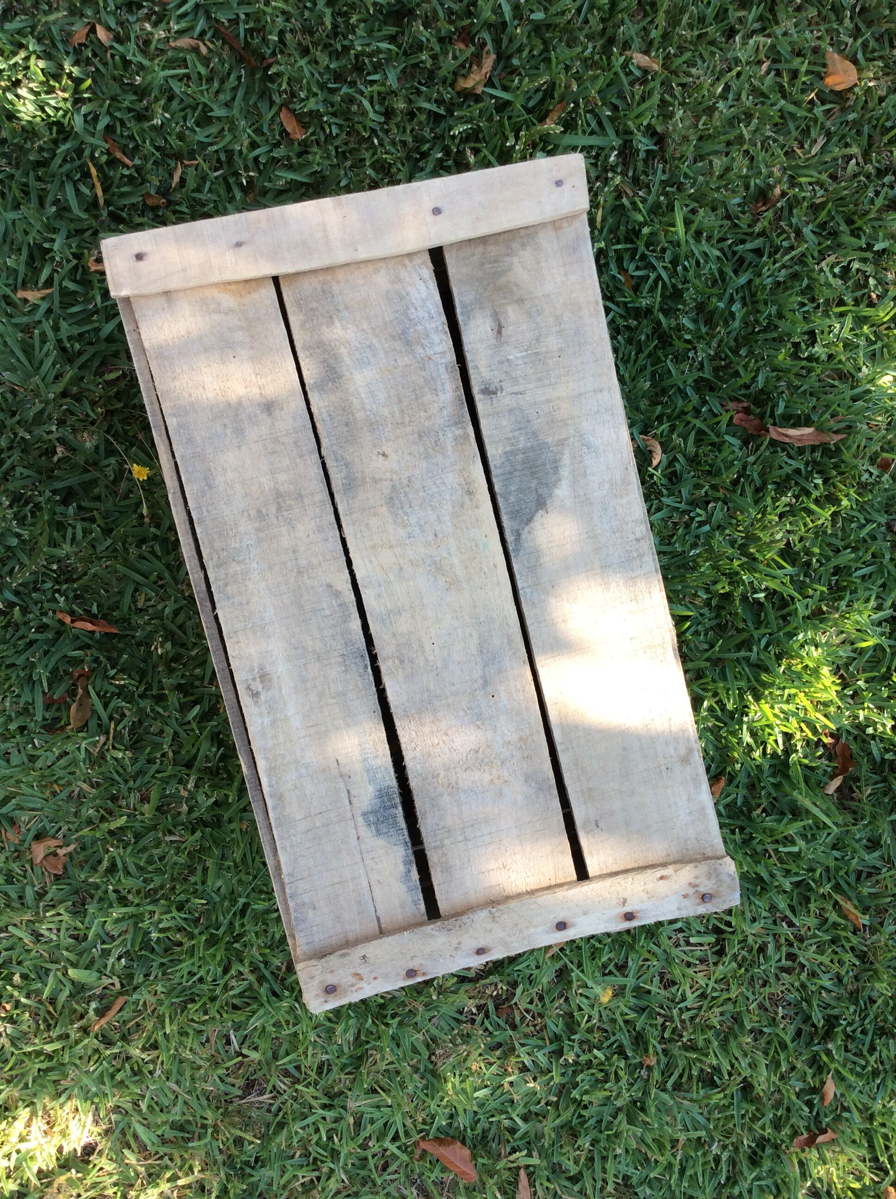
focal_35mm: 32
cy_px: 600
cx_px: 448
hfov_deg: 44.1
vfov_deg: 56.9
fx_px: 1107
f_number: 2.4
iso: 32
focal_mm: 3.3
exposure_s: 1/133
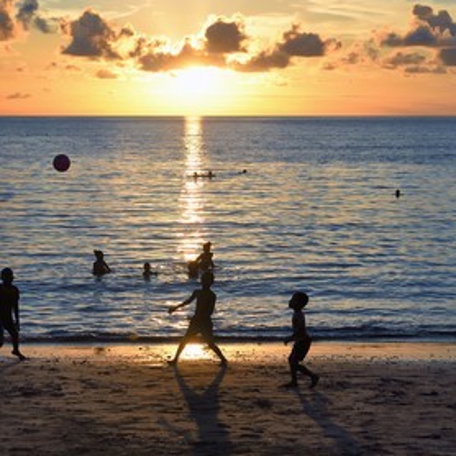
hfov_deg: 19.2
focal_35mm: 90
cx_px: 161
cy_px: 228
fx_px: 1341
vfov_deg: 19.3
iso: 200
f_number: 10
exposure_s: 1/320
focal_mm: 70
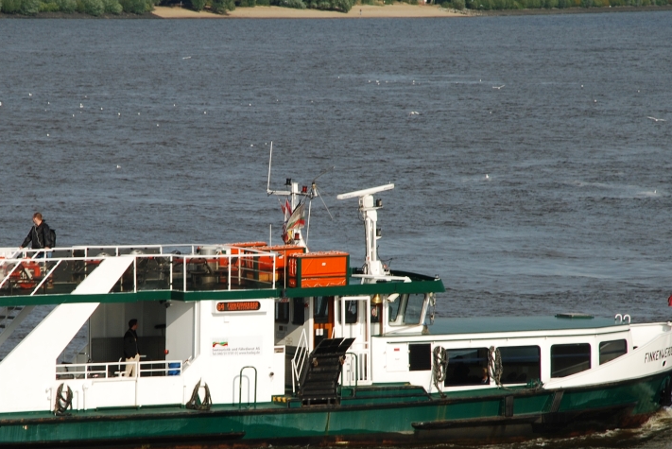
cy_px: 292
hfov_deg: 7.1
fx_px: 5449
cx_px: 243
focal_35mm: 292
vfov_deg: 4.7
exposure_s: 1/250
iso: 110
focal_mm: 135
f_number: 10
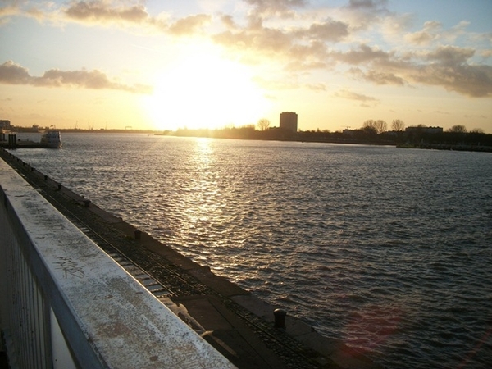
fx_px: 455
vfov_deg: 44.2
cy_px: 184
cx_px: 246
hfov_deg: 56.8
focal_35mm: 32
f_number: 8.8
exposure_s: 1/125
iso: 80
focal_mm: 5.7
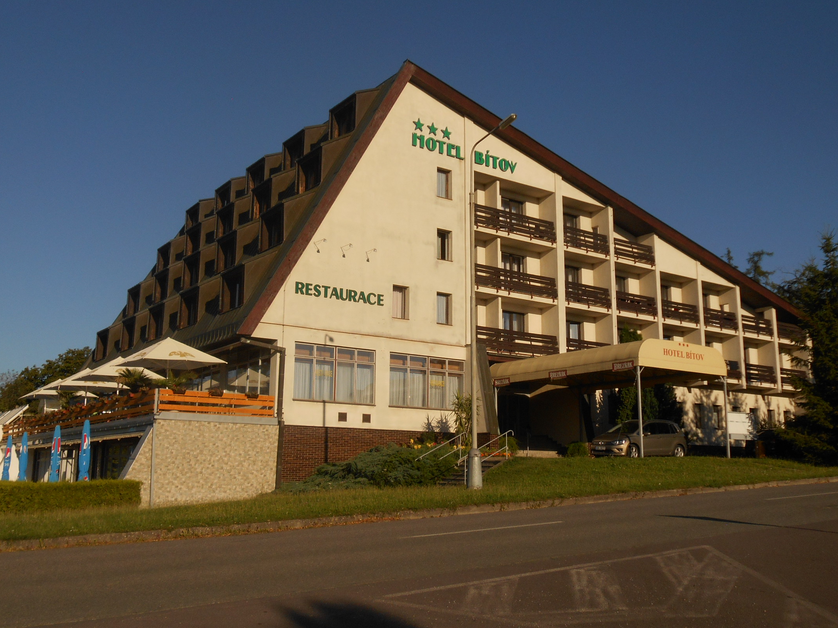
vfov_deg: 39.6
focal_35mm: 36
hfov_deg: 51.4
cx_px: 426
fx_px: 871
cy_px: 311
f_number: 3.9
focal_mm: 6
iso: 80
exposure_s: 1/1600
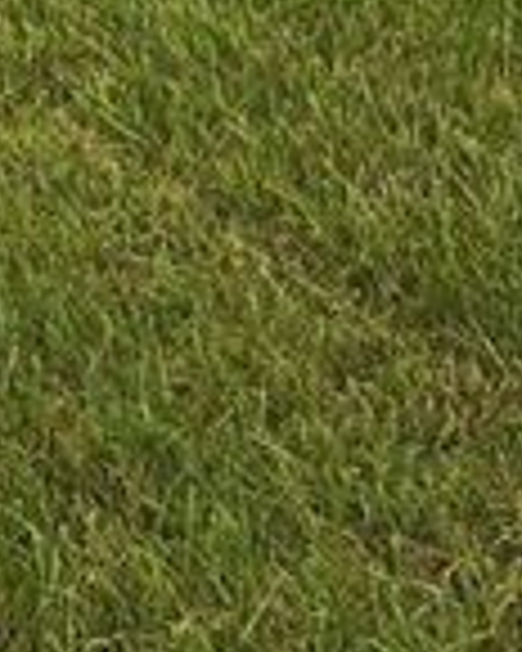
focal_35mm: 130
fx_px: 2510
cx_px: 360
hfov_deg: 11.9
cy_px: -339
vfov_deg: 13.9
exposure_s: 1/411
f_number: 2.2
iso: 25
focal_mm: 4.15
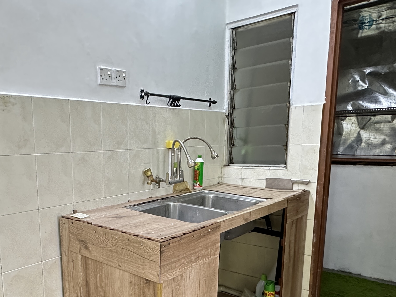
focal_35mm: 31
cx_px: 119
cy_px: 202
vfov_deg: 44.7
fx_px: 355
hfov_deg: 56.5
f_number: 2.2
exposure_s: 1/50
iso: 400
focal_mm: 2.22
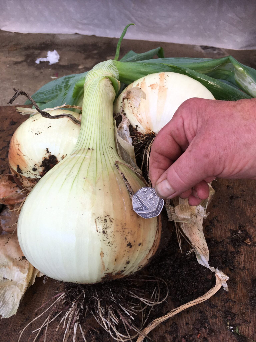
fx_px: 286
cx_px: 128
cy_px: 171
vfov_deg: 61.7
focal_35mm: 29
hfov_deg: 48.2
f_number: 2.2
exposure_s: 1/188
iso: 25
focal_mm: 4.15
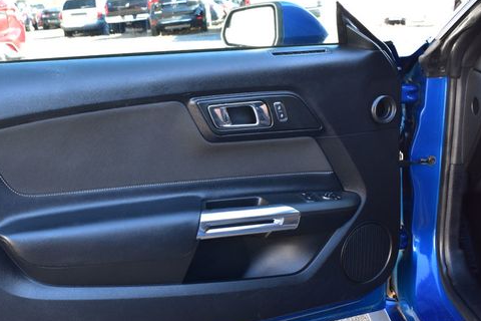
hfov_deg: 40.7
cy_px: 177
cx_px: 164
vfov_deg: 28.1
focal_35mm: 48
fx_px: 641
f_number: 8
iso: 400
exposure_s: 1/50
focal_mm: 24
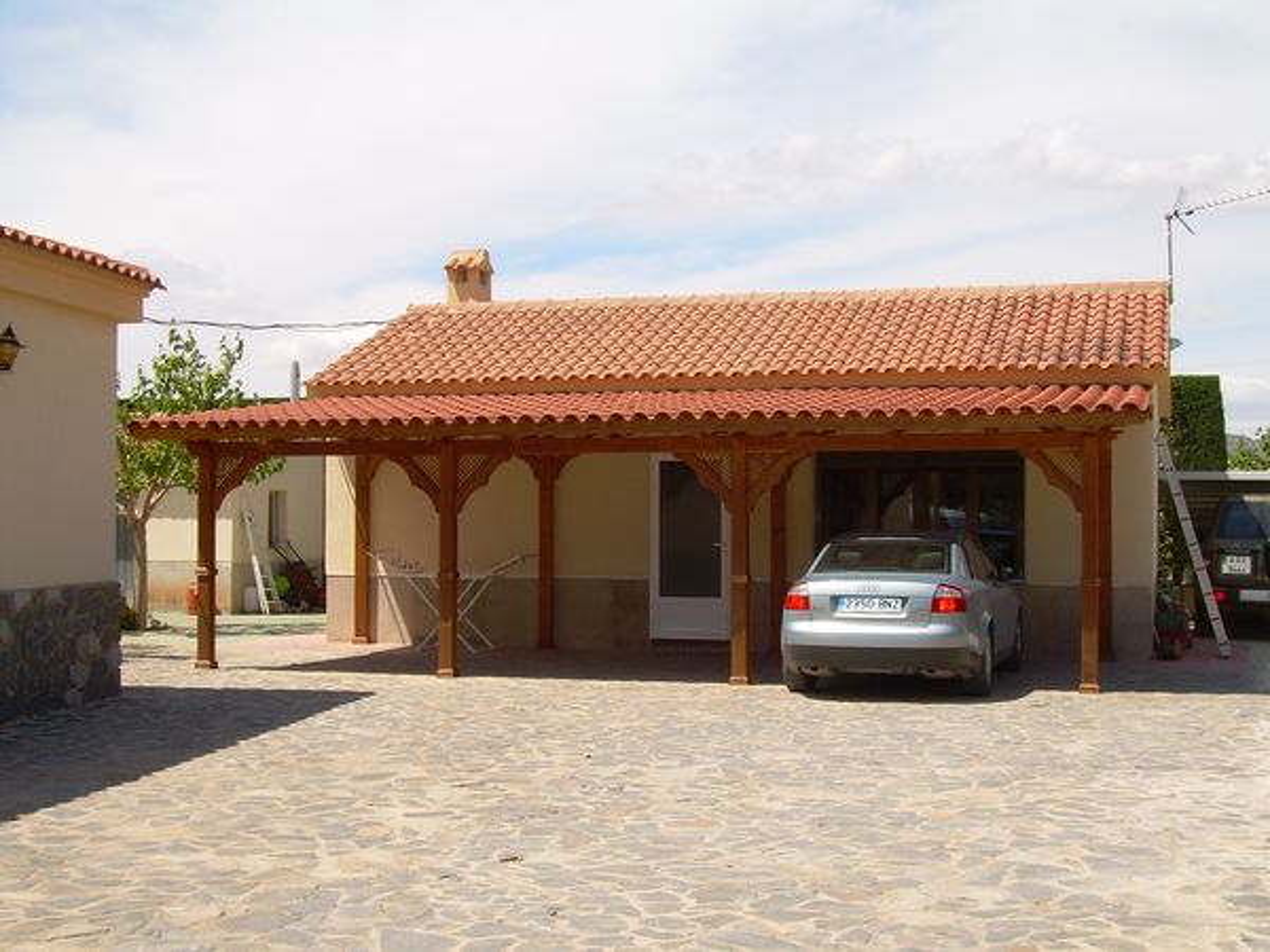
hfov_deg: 38.2
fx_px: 1834
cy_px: 476
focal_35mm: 50
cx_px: 635
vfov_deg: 29.1
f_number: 5.1
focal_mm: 8.3
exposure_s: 1/420
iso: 50
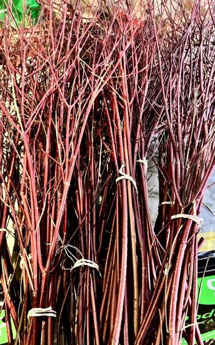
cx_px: 101
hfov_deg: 41.8
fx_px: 281
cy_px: 173
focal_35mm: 30
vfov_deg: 62.9
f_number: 1.8
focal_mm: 3.99
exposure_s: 1/17
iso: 640
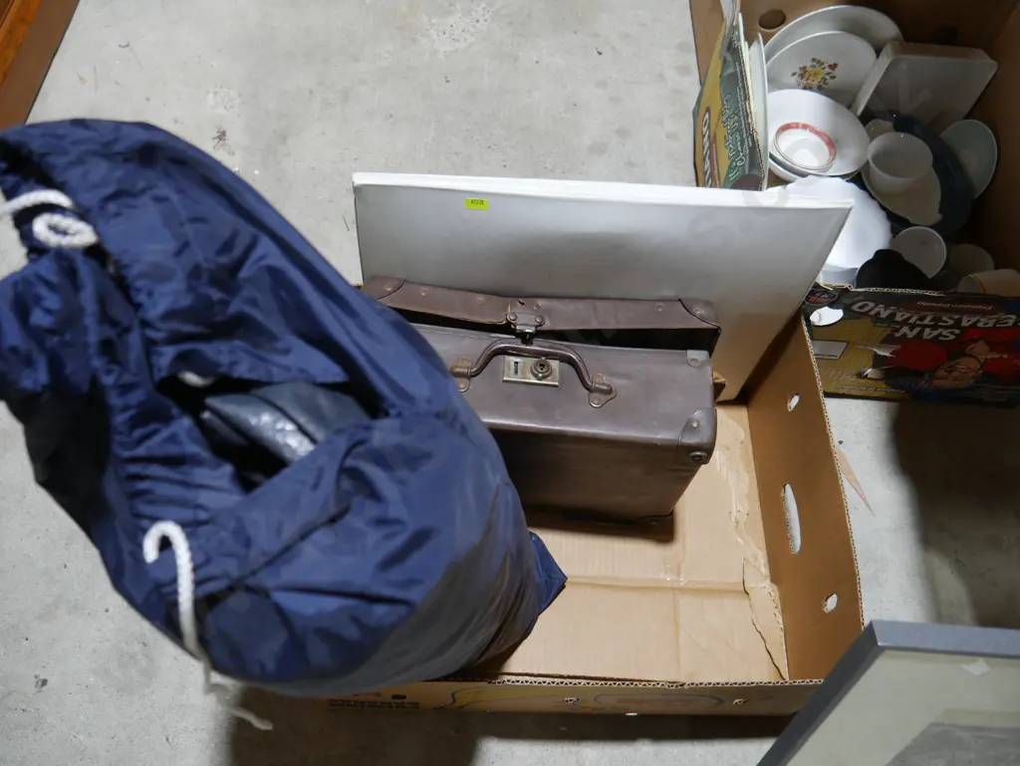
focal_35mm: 30
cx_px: 510
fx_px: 884
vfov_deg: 46.8
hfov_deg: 59.9
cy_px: 383
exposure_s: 1/60
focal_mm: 15
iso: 320
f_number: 3.6
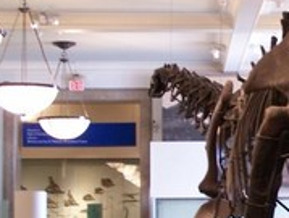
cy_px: 121
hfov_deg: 13.0
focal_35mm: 148
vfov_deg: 10.1
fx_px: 1238
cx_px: 329
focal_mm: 9.8
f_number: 3.1
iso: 140
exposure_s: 1/8
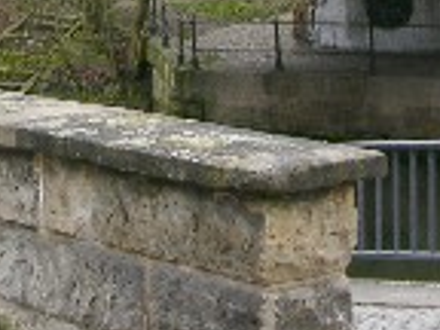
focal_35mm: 143
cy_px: -101
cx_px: 148
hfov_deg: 13.8
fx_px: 1818
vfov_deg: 10.2
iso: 50
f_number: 4.5
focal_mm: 8.9
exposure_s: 1/42
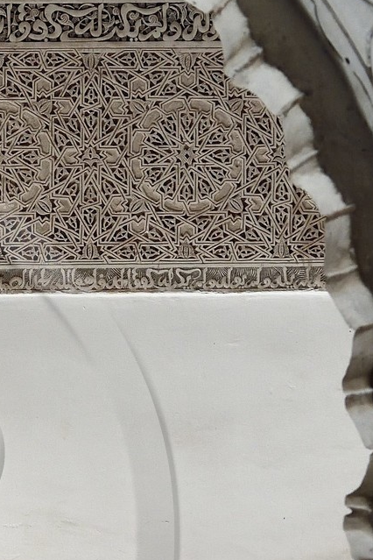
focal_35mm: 109
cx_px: -233
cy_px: 539
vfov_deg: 18.3
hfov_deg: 11.9
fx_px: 1694
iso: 1600
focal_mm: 29
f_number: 10
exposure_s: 1/80
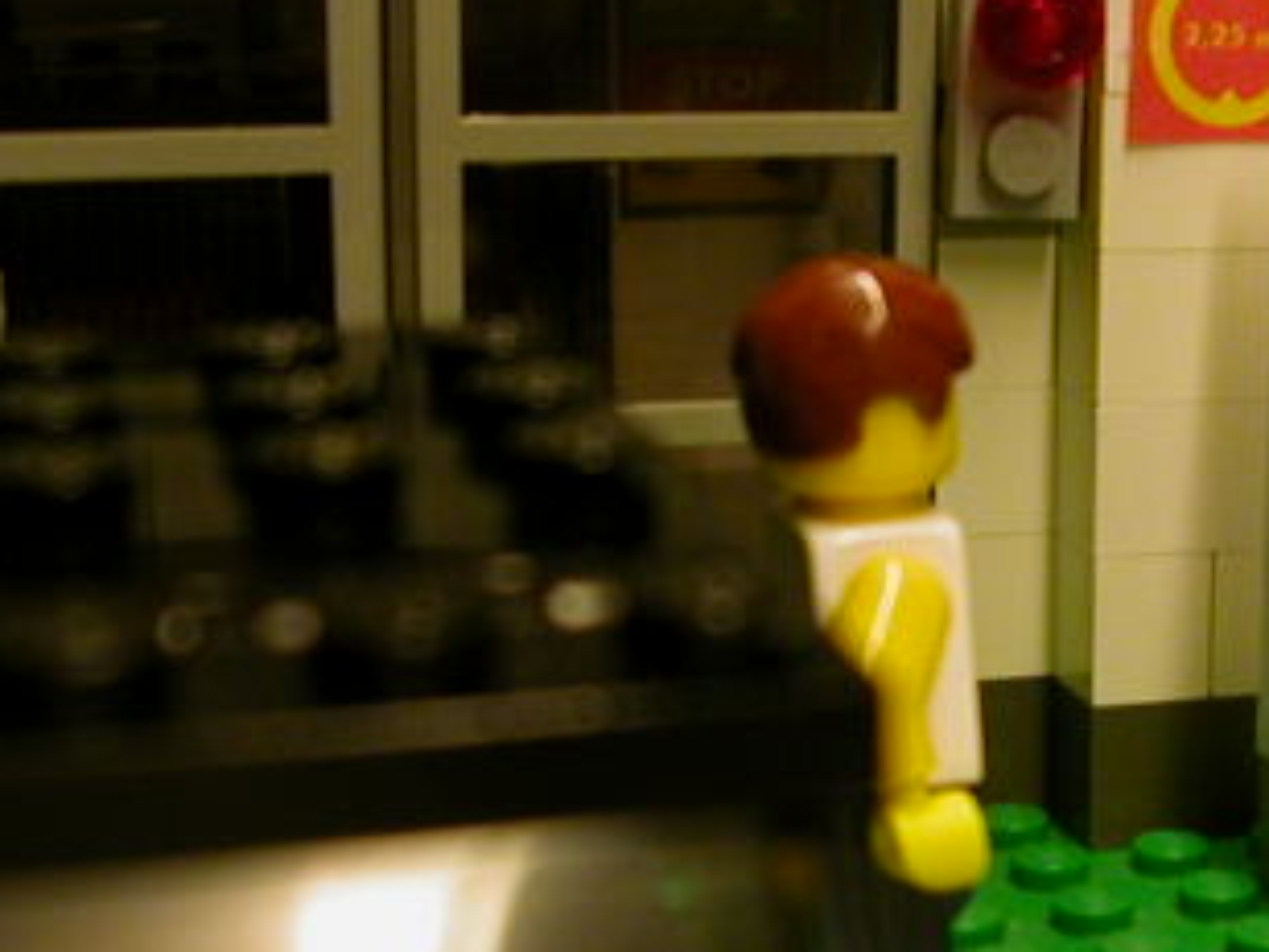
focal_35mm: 77
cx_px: 1108
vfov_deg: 19.1
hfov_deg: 24.7
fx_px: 2823
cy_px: 639
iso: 100
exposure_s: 1/33.3
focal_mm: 5.6
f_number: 2.7
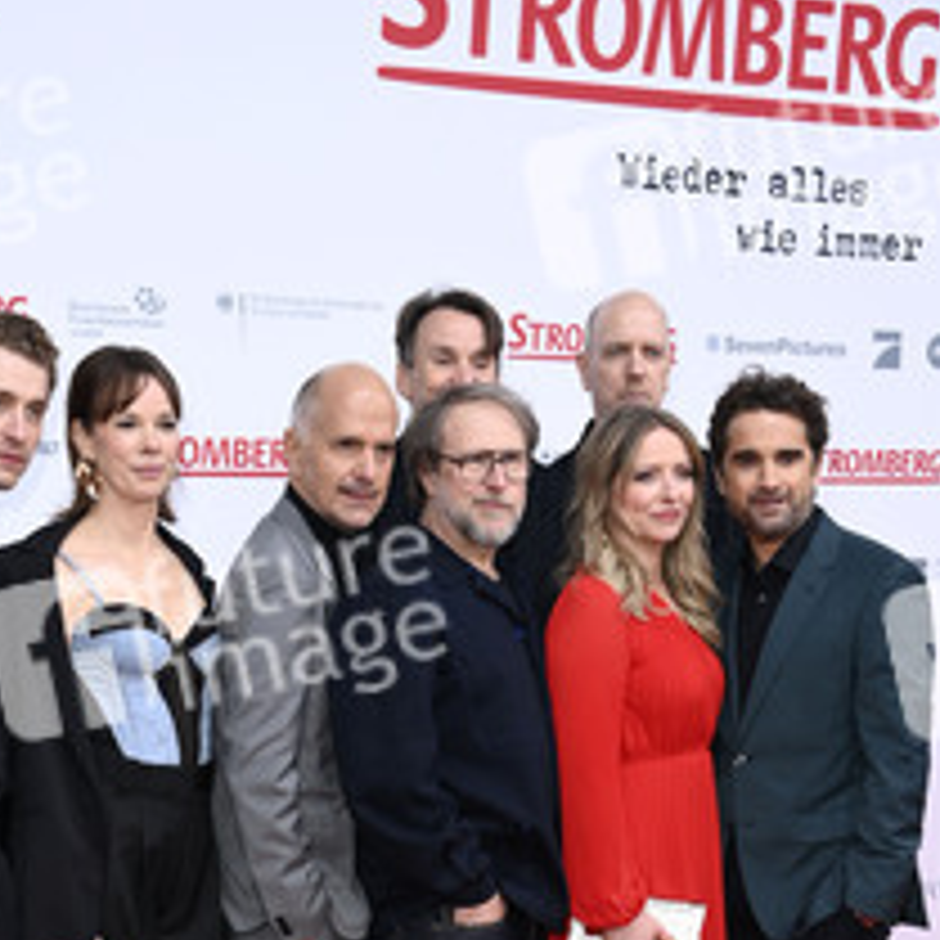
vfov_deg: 23.0
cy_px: 859
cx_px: 346
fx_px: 2243
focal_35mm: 73
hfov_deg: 23.6
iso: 640
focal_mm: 45
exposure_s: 1/250
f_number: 4.5
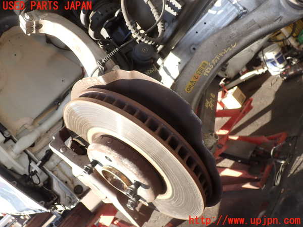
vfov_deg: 46.8
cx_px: 152
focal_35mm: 30
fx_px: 263
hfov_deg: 60.0
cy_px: 114
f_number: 3.2
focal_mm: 5.4
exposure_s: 1/125
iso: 100
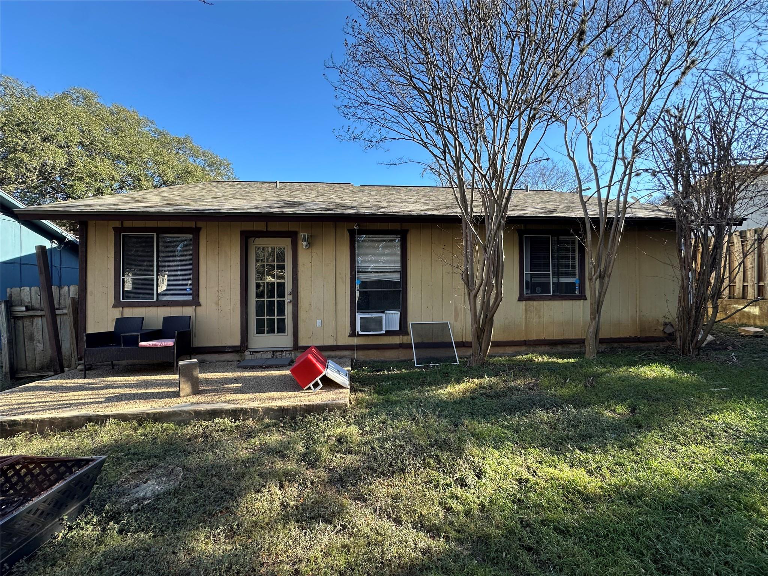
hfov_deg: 102.1
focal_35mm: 14
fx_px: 311
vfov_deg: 85.7
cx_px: 384
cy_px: 288
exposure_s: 1/201
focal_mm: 2.22
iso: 40
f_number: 2.2
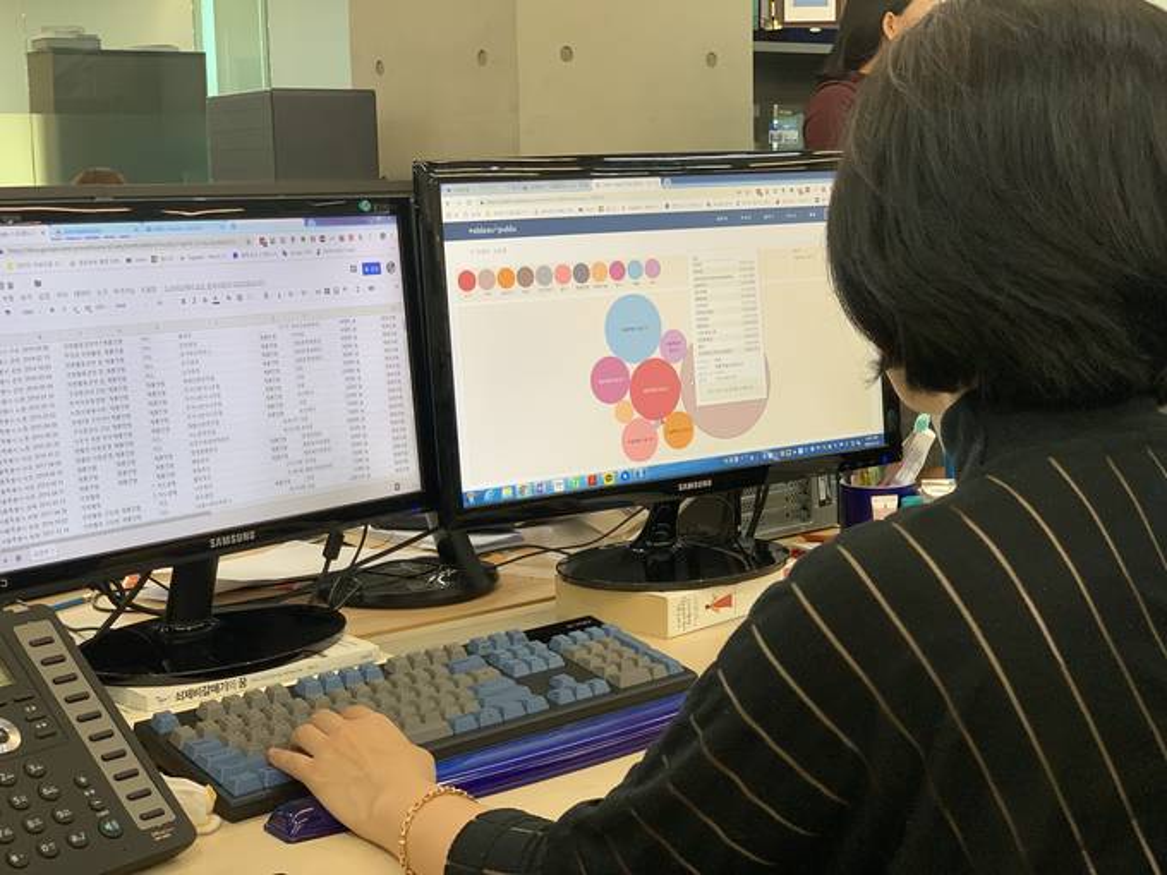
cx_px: 584
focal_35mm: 52
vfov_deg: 28.0
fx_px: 1753
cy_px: 438
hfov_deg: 36.8
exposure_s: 1/60
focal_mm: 6
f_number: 2.4
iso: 80
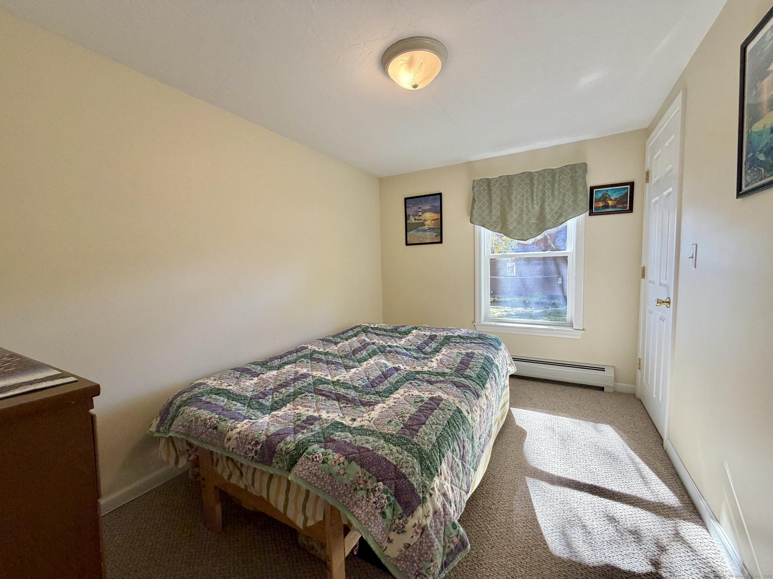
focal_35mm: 14
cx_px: 386
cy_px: 290
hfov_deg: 102.1
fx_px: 313
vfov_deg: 85.7
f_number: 2.2
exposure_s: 1/120
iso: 200
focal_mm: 2.22
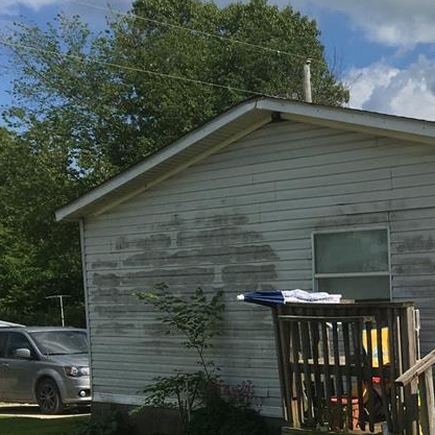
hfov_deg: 25.1
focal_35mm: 63
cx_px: 496
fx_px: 896
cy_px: 322
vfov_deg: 27.0
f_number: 2.2
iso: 25
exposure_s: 1/3205
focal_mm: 4.15
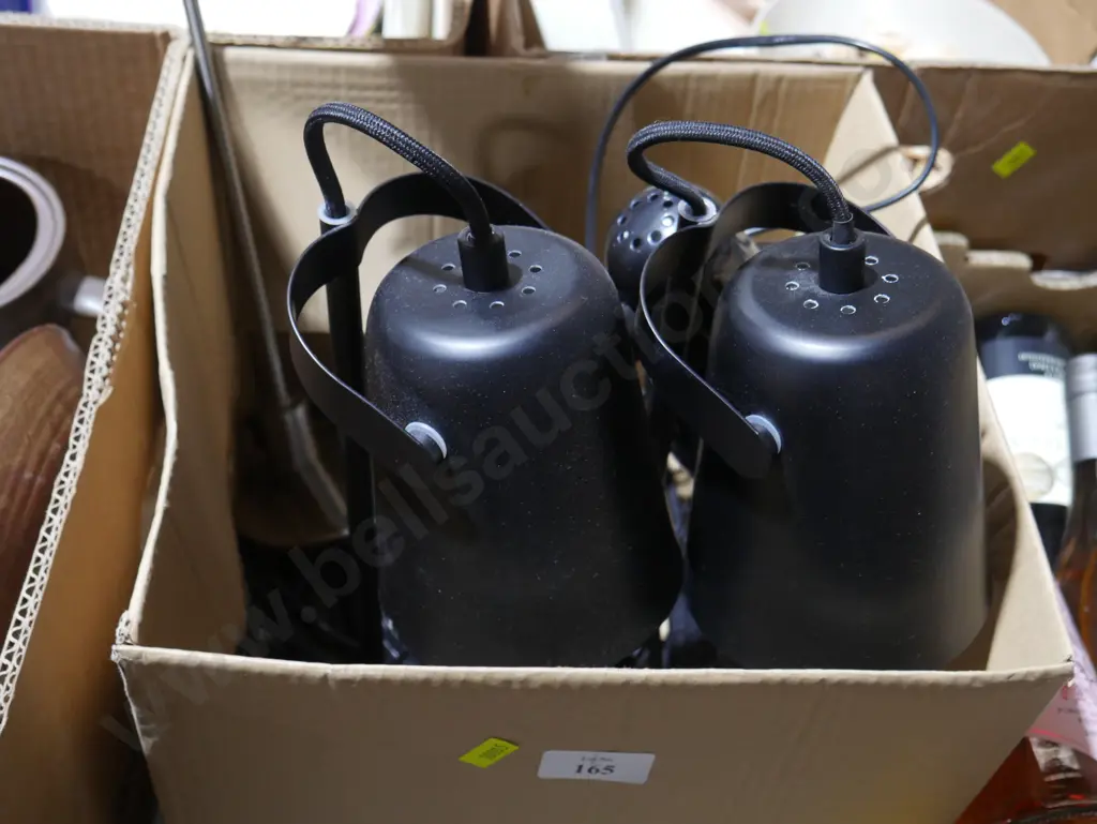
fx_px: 1332
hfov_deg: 44.8
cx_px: 548
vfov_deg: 34.4
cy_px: 412
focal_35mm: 42
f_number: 4.6
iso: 1000
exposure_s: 1/60
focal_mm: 21
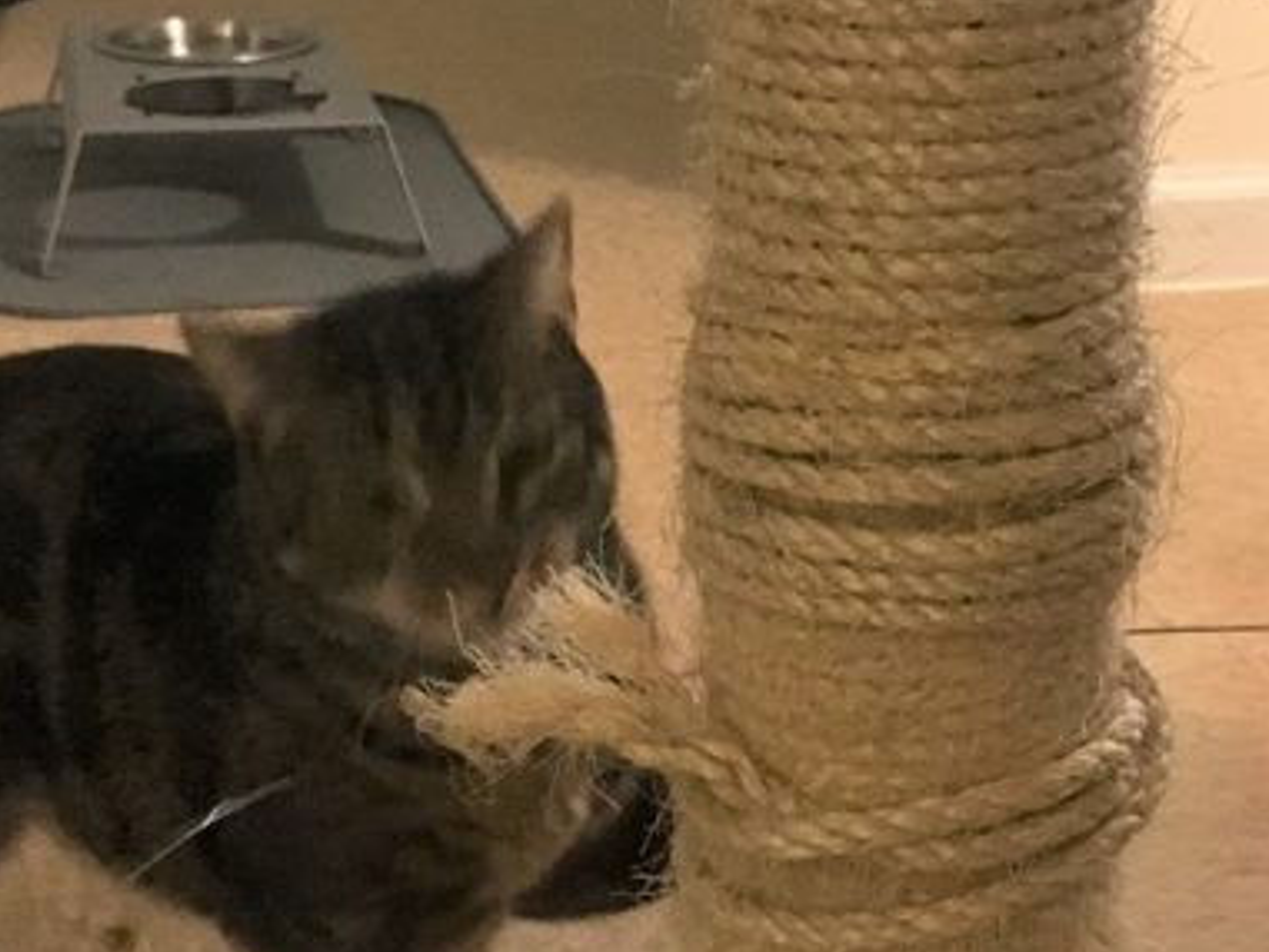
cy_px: 409
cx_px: 793
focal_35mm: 78
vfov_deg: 18.9
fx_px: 2860
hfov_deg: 24.9
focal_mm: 4.15
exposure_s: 1/15
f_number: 2.2
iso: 250
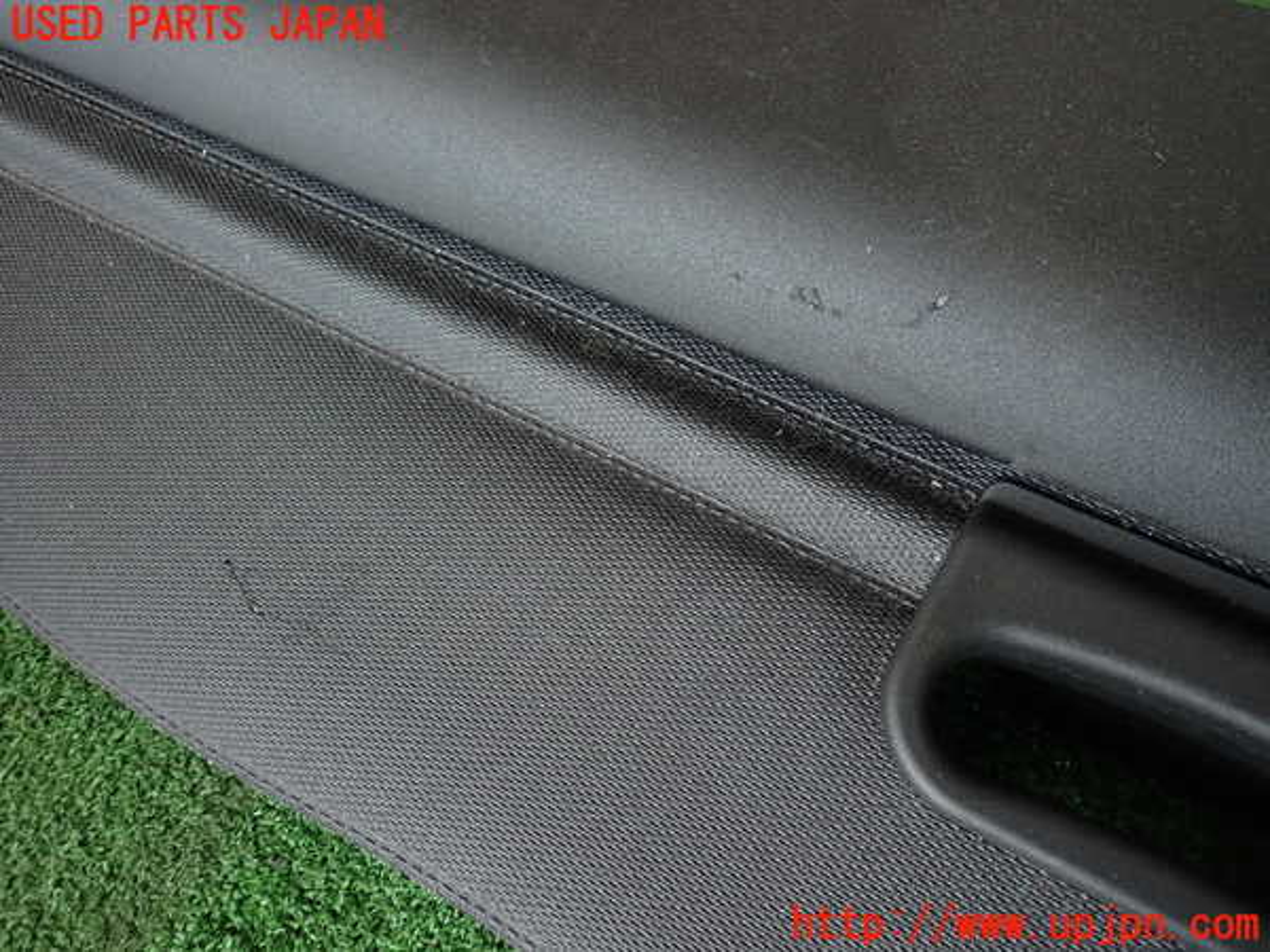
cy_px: 476
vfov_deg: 54.9
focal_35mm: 25
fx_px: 917
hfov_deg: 69.4
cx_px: 635
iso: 200
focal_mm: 4.5
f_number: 2
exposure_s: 1/60
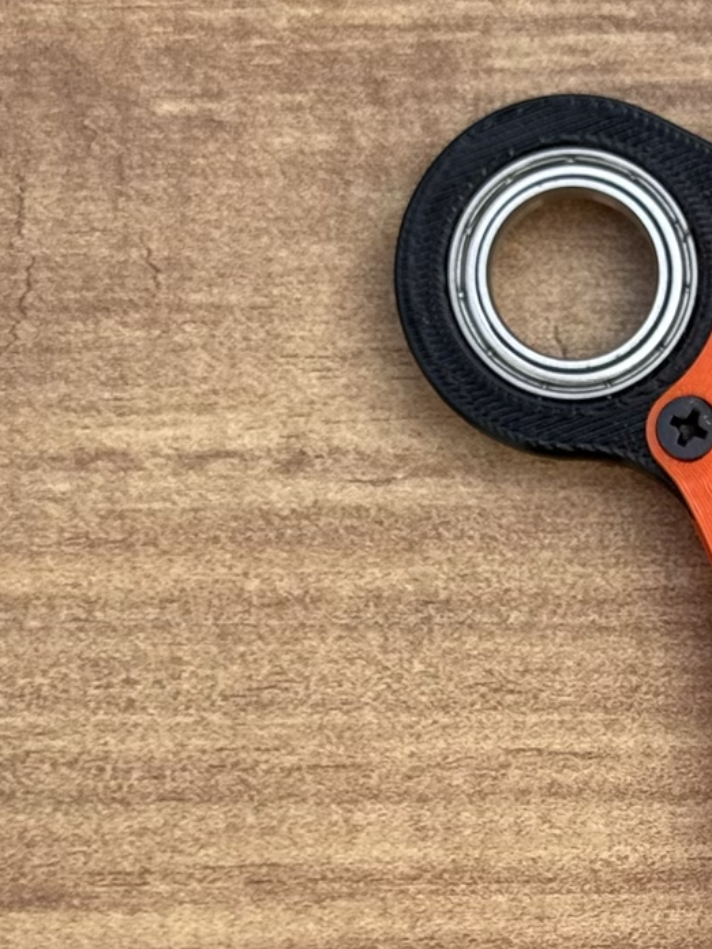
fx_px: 3785
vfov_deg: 14.1
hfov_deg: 10.6
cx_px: 782
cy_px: 931
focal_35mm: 138
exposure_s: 1/1043
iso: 64
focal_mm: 6.76
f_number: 1.78
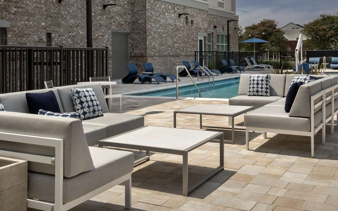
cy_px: 108
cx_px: 168
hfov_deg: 42.6
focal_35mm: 47
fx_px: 433
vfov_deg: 27.4
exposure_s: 1/50
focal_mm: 44
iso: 50
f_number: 22
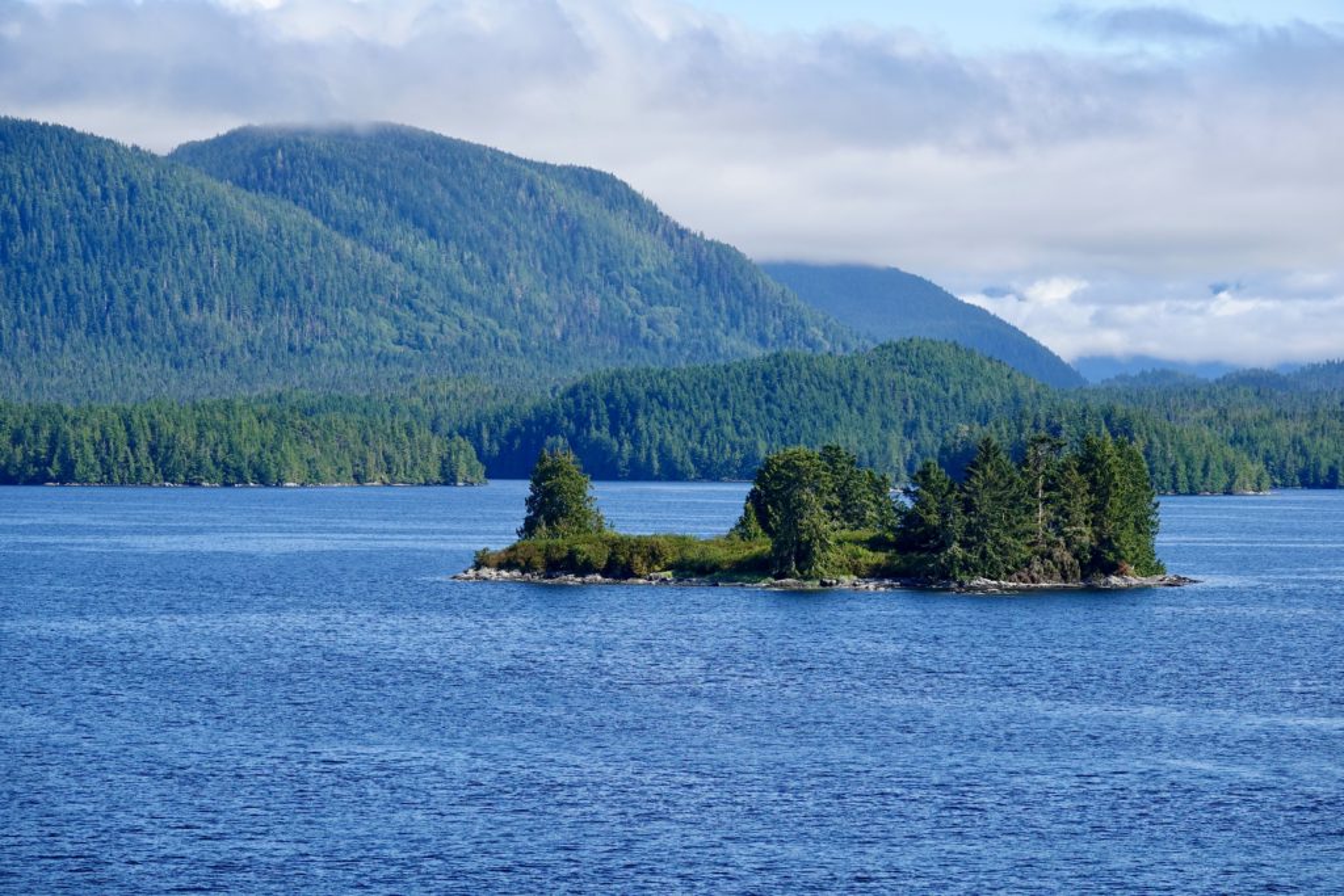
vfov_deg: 9.5
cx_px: 672
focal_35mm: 144
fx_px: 5376
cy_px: 448
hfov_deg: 14.2
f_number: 4
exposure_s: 1/640
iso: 100
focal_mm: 52.82
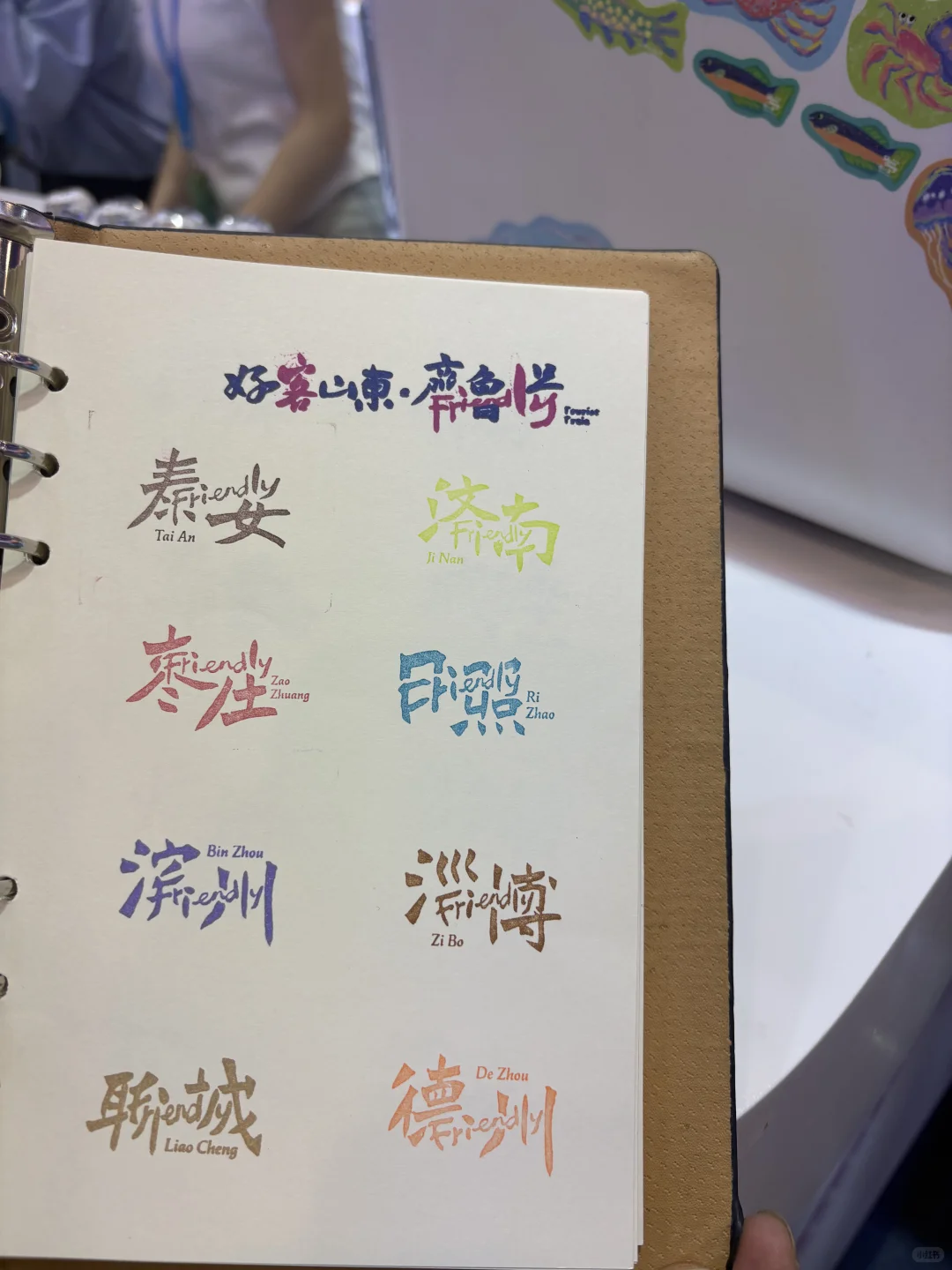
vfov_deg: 67.3
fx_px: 953
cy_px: 635
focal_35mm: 26
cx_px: 476
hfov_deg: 53.1
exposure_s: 1/138
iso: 32
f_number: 1.6
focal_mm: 5.96
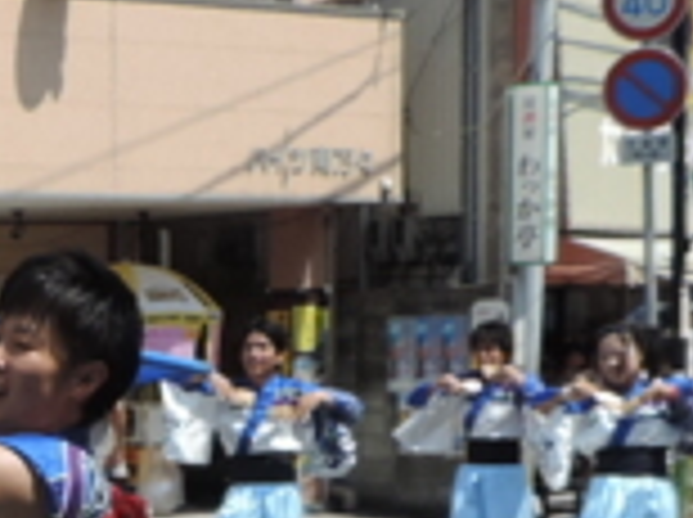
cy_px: 685
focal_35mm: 125
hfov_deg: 15.1
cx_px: -184
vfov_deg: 11.5
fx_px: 2499
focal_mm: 4.3
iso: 80
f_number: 3
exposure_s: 1/1000
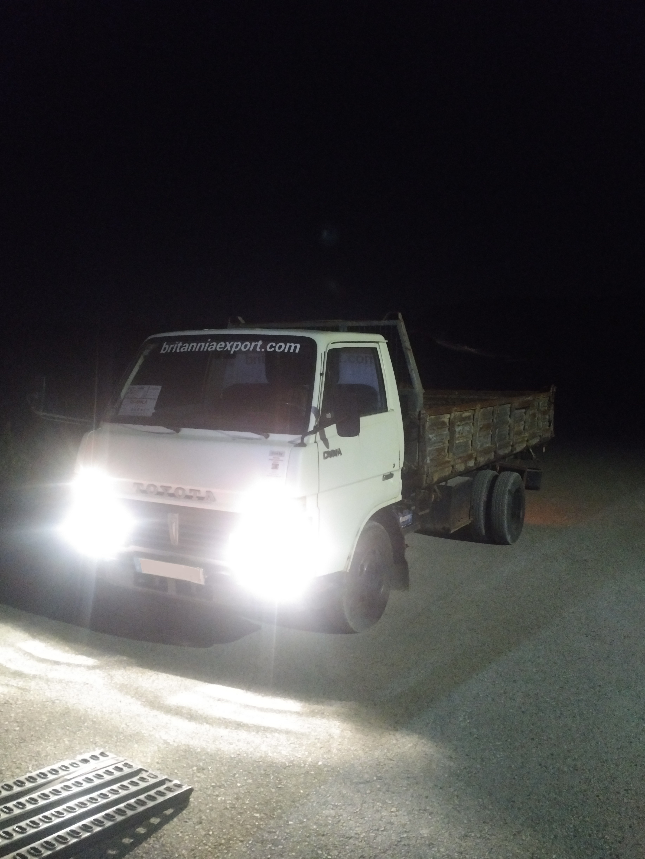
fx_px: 671
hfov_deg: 51.4
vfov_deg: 65.3
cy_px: 430
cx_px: 322
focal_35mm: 27
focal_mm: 4.75
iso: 385
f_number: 2.2
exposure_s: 1/2
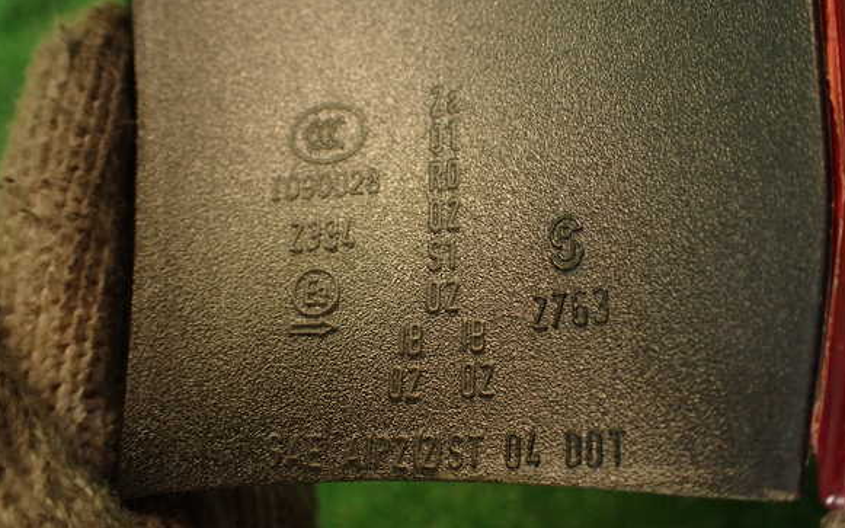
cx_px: 430
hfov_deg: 55.3
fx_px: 806
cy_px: 255
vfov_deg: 36.3
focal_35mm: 35
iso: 200
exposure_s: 1/50
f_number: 2.4
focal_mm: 5.79
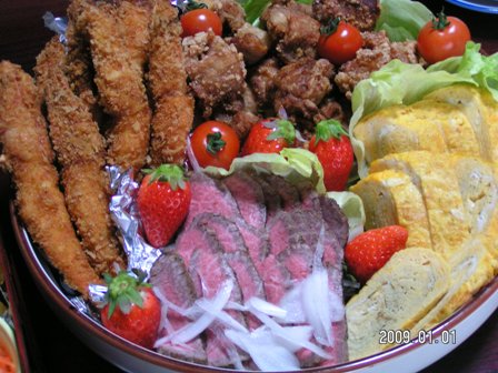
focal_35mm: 63
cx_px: 249
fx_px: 906
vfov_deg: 23.3
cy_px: 186
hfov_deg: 30.7
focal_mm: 9.7
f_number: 3.2
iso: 200
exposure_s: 1/30
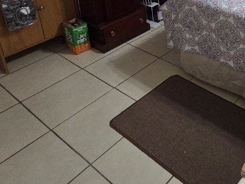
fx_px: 248
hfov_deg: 43.8
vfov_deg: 33.7
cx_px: 253
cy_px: -32
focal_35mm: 35
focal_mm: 2.2
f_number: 2.2
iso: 320
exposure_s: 1/60
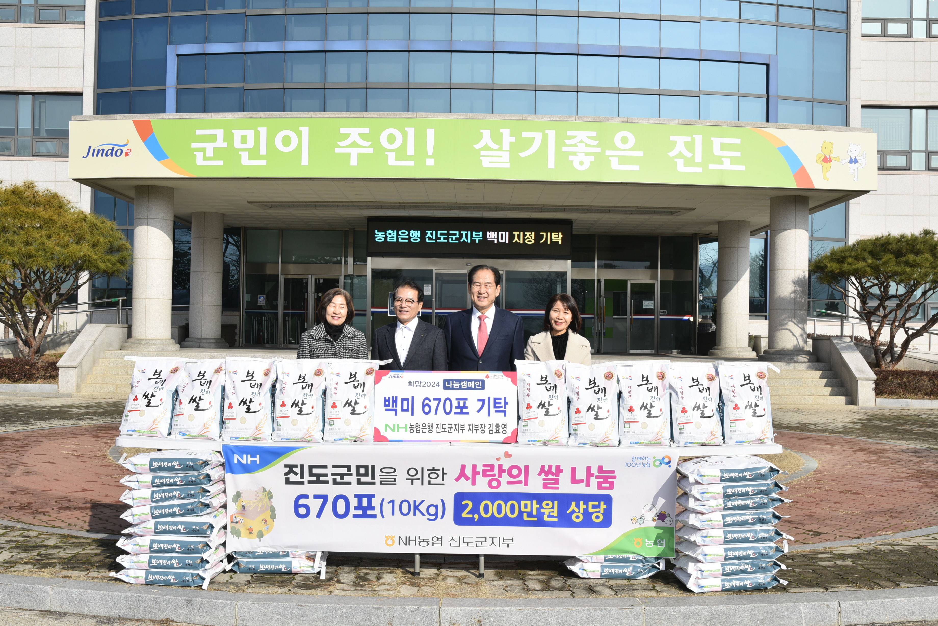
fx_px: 990
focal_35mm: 38
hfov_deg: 50.7
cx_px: 469
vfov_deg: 35.1
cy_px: 313
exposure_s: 1/100
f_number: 13
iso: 100
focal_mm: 38
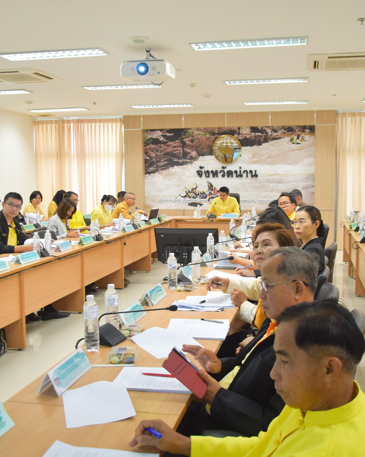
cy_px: 232
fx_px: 527
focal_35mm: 39
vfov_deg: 46.8
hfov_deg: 38.1
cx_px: 210
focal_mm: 18
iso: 1600
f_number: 5
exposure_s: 1/100
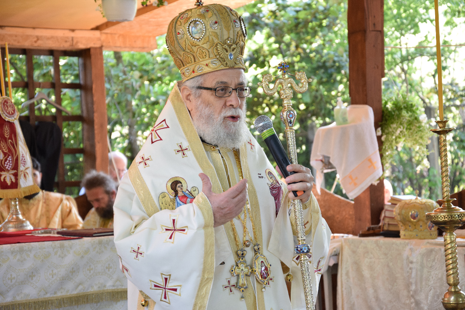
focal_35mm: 99
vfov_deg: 13.8
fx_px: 1279
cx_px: 232
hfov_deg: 20.6
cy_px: 155
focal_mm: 66
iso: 800
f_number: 5.6
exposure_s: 1/100
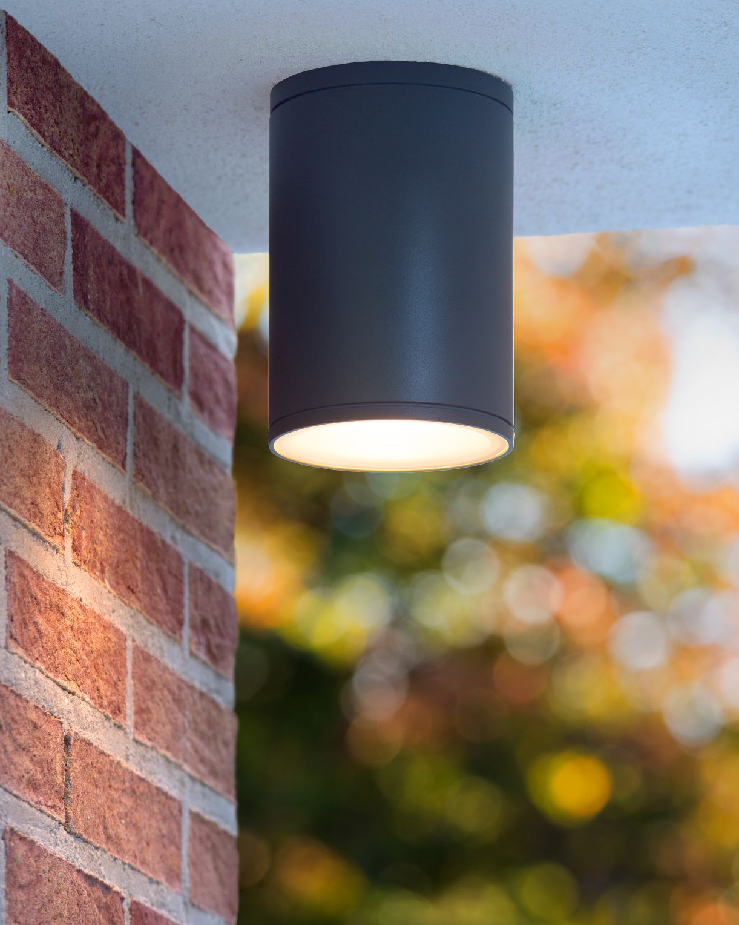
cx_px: 371
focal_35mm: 198
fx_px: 5415
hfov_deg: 7.8
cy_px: 452
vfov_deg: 9.8
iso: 200
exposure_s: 1/30
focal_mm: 175
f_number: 7.1
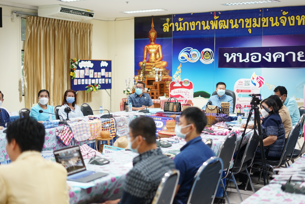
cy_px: 102
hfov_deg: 39.6
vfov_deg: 27.0
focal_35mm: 50
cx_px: 152
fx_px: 424
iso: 400
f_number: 1.8
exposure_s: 1/80
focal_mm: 50
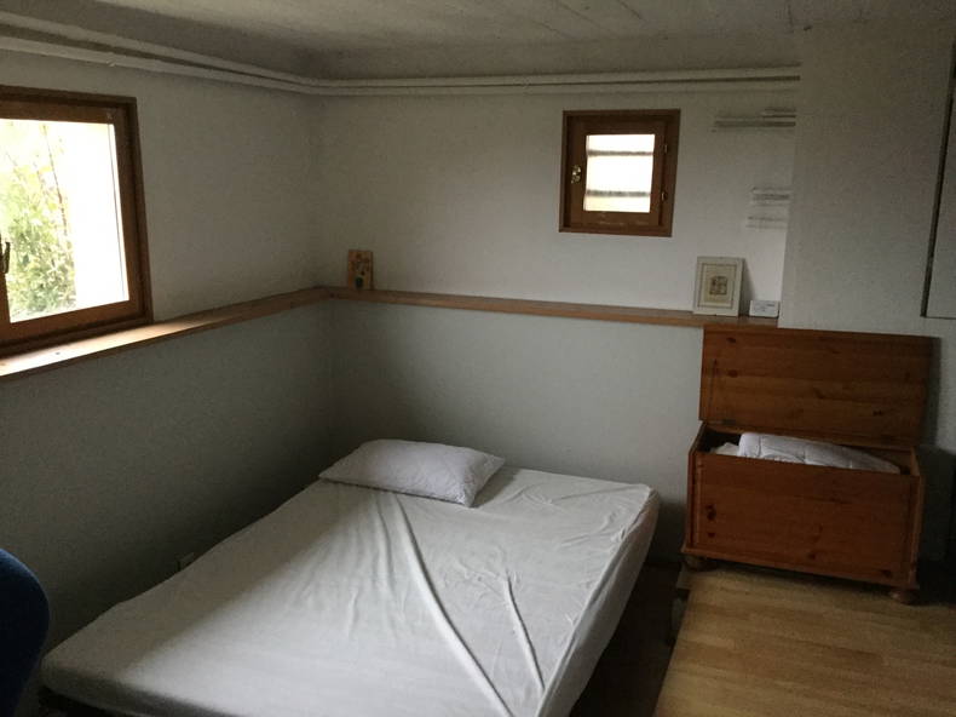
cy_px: 358
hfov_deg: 58.4
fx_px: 856
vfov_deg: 45.4
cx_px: 478
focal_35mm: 31
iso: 200
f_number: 2.4
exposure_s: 1/17
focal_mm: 3.3
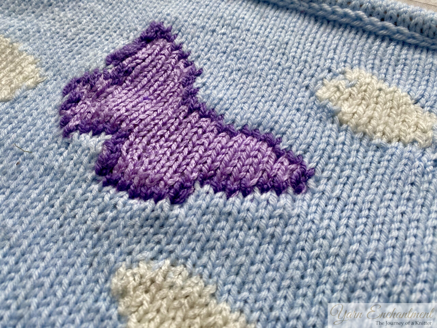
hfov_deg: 69.4
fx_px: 316
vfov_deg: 54.9
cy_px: 164
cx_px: 218
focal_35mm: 25
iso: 50
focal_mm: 4.25
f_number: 1.8
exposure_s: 1/122
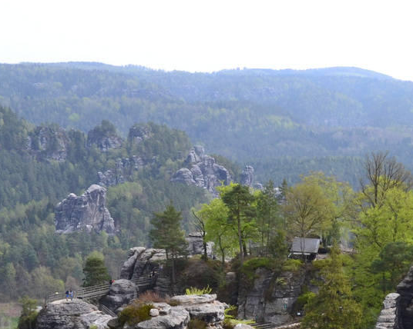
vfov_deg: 16.8
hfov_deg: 21.4
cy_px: 319
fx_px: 1092
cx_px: 172
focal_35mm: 89
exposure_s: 1/250
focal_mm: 21
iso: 400
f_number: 10
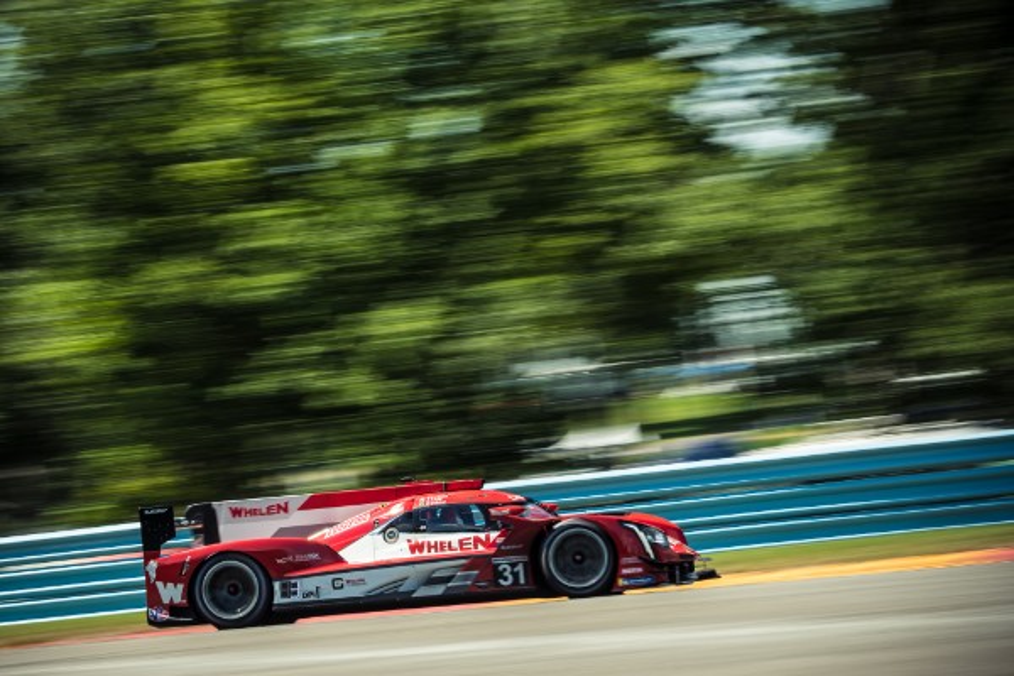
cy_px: 338
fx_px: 4225
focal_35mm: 150
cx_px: 507
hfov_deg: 13.7
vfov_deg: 9.1
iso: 50
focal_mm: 100
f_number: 10
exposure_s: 1/50
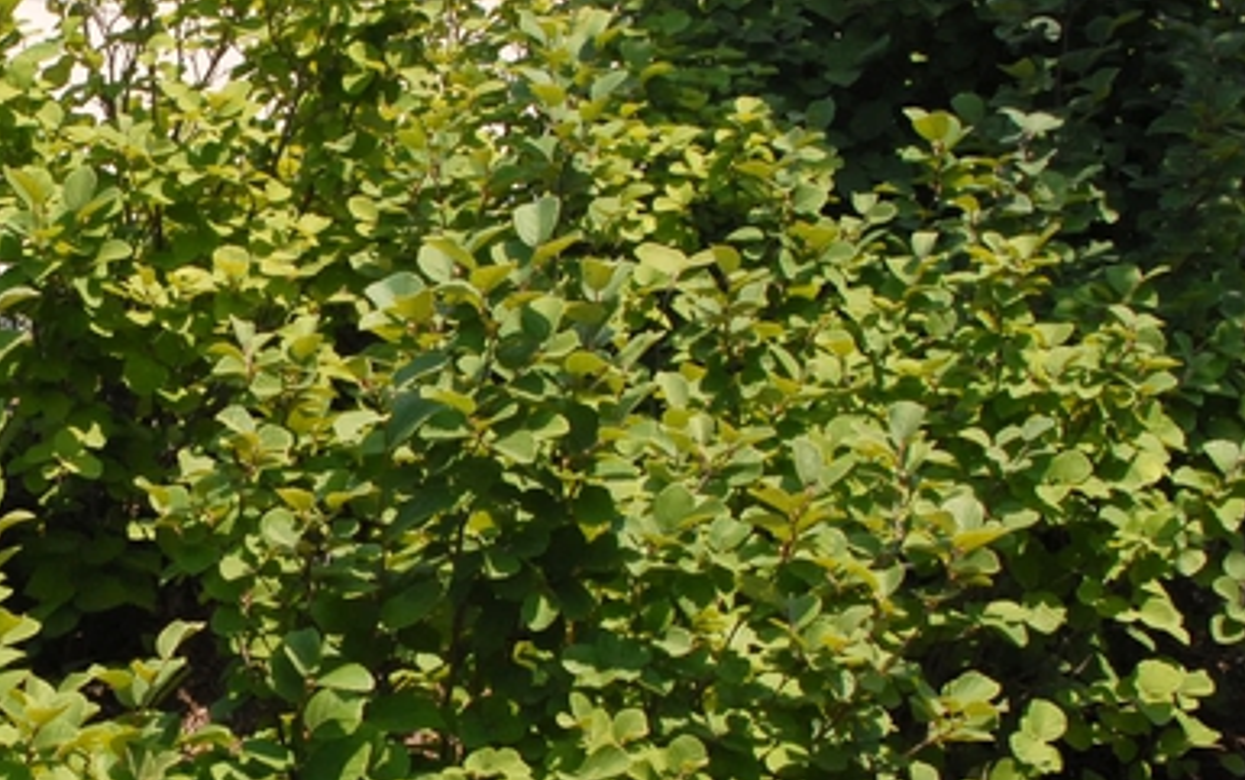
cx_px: -6
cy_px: 516
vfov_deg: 11.5
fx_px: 3870
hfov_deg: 17.8
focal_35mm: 114
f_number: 10
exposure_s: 1/350
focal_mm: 28
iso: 400
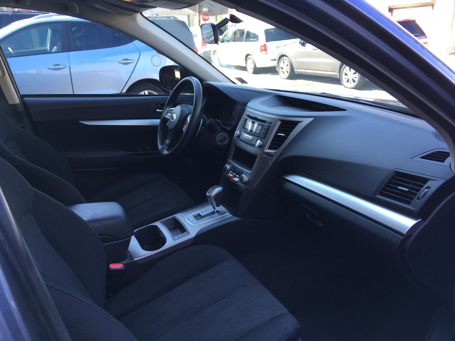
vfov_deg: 48.2
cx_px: 228
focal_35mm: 29
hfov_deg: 61.7
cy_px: 170
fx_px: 381
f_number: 2.2
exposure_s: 1/120
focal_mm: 4.15
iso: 40
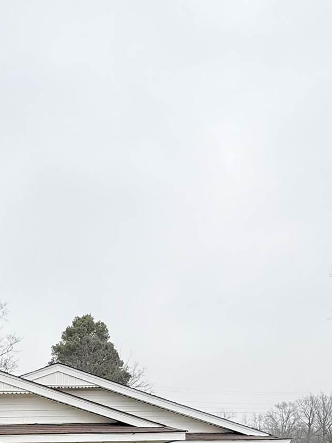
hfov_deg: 35.7
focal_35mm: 38
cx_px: 40
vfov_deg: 37.8
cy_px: 521
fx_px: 486
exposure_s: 1/644
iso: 50
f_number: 2.2
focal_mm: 2.22
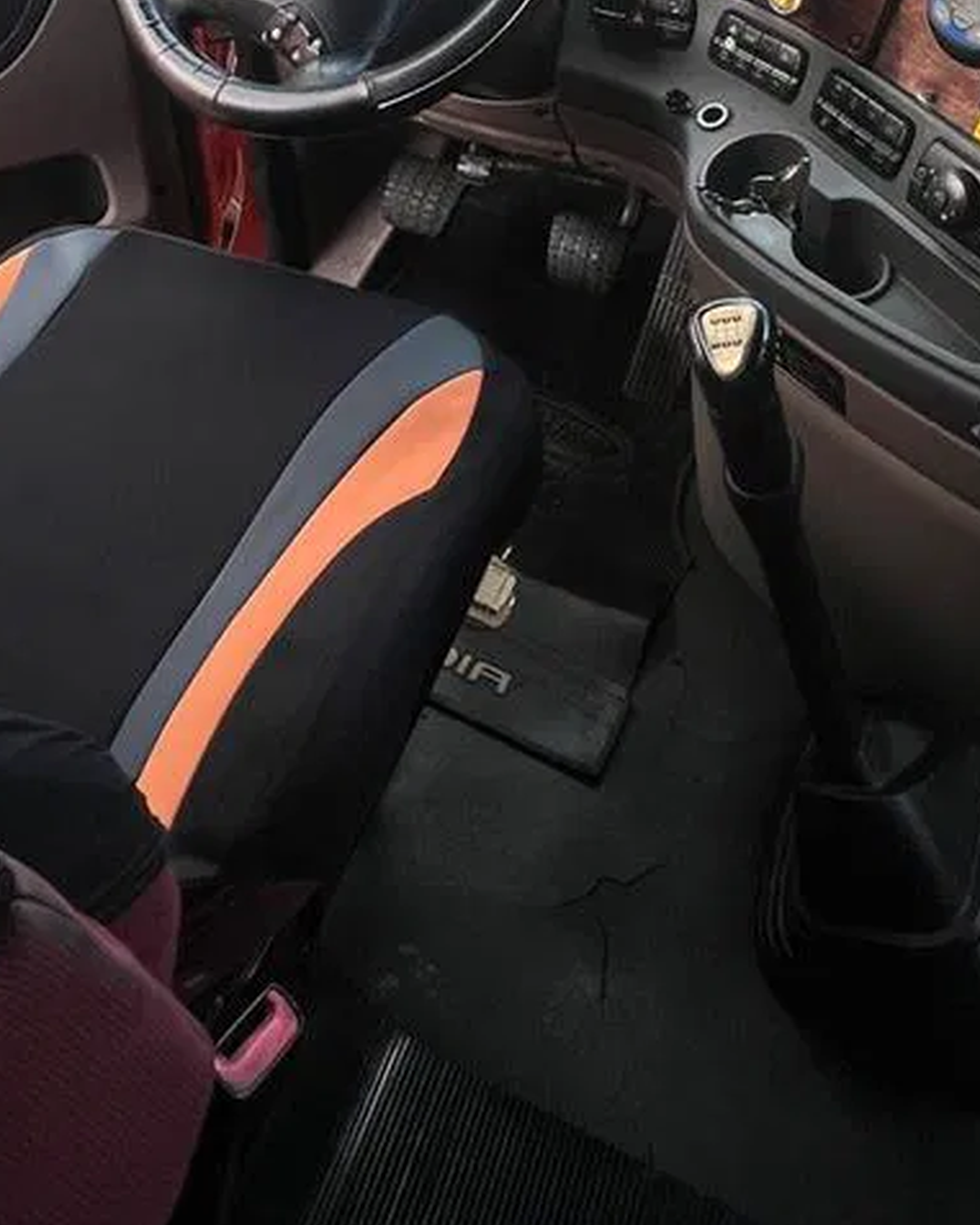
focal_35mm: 32
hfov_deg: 45.6
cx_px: 589
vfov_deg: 45.2
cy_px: -51
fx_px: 1160
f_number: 1.8
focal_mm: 1.57
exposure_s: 1/309
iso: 32
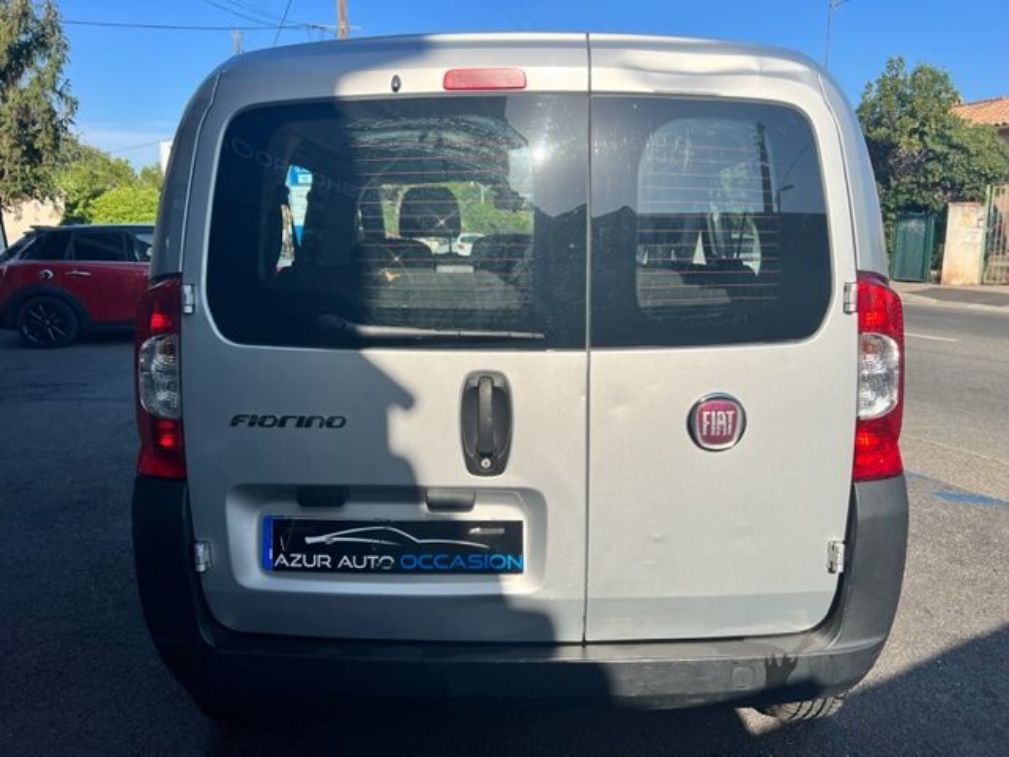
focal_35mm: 26
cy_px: 378
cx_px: 504
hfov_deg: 67.3
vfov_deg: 53.1
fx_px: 758
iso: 50
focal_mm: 5.7
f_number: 1.5
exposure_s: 1/4274
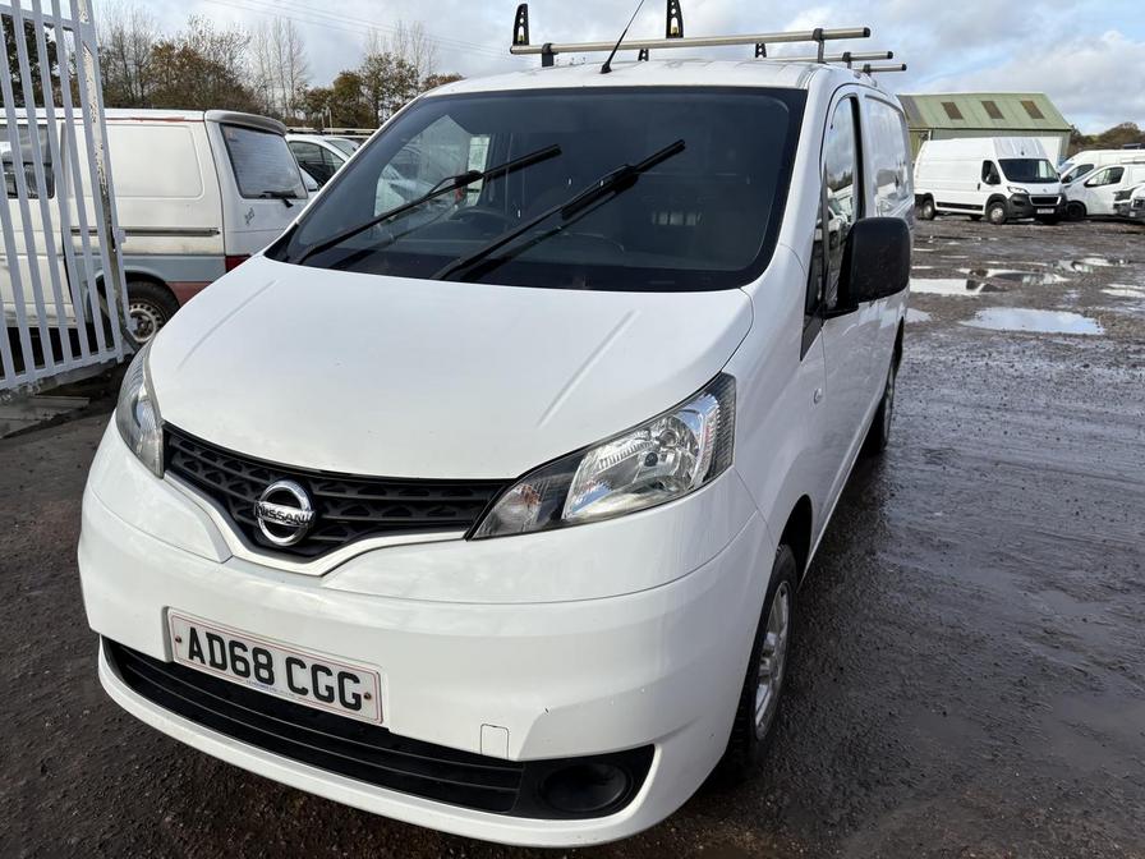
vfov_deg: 53.1
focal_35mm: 26
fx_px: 860
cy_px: 430
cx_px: 572
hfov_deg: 67.3
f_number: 1.6
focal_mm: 5.96
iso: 50
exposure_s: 1/3279
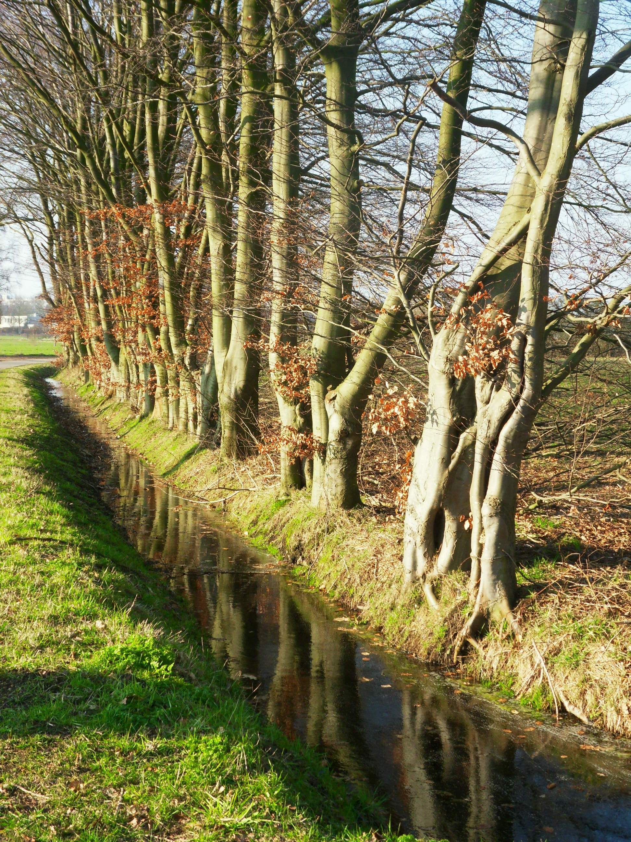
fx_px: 1458
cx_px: 316
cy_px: 421
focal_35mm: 60
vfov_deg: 32.2
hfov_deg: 24.4
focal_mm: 10.5
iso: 80
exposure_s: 1/180
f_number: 4.8
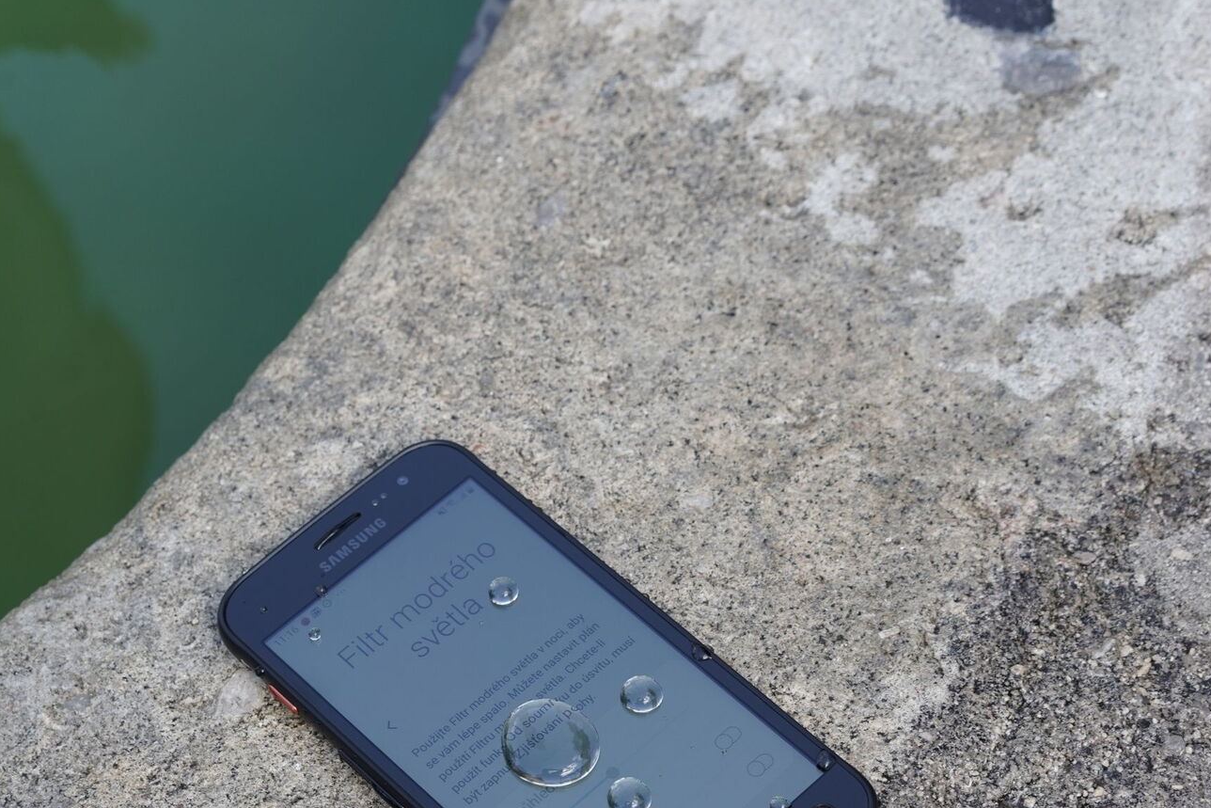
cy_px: 568
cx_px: 433
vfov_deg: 16.6
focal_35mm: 82
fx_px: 2759
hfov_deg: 24.7
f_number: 7.1
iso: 400
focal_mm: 55
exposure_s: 1/250
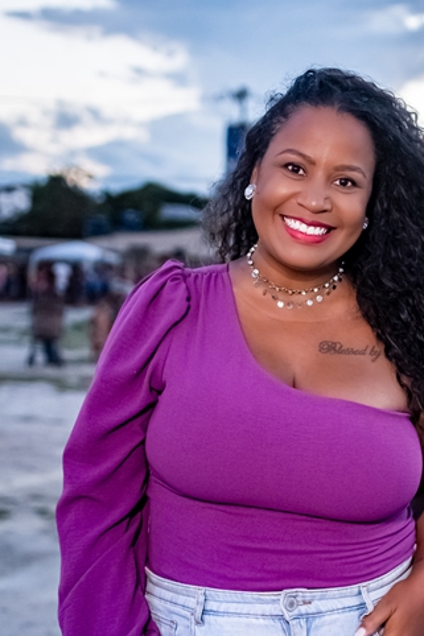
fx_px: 1428
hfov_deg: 16.8
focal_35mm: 81
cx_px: 321
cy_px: 448
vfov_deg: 24.9
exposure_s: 1/1000
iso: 2000
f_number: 2.5
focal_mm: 35
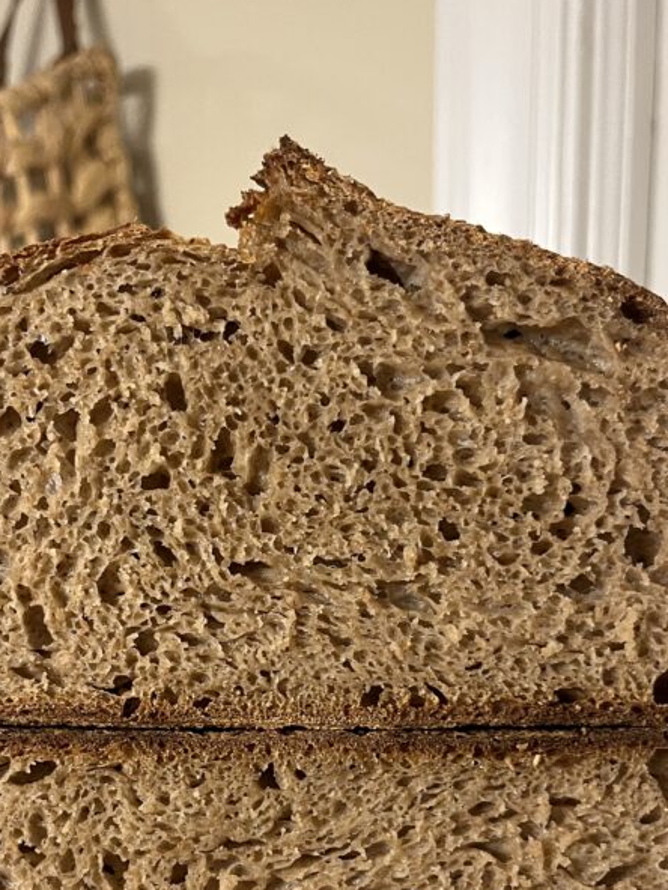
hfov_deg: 32.1
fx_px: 1158
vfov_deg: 40.9
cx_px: 283
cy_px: 664
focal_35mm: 45
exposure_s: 1/60
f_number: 1.6
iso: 250
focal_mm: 5.1
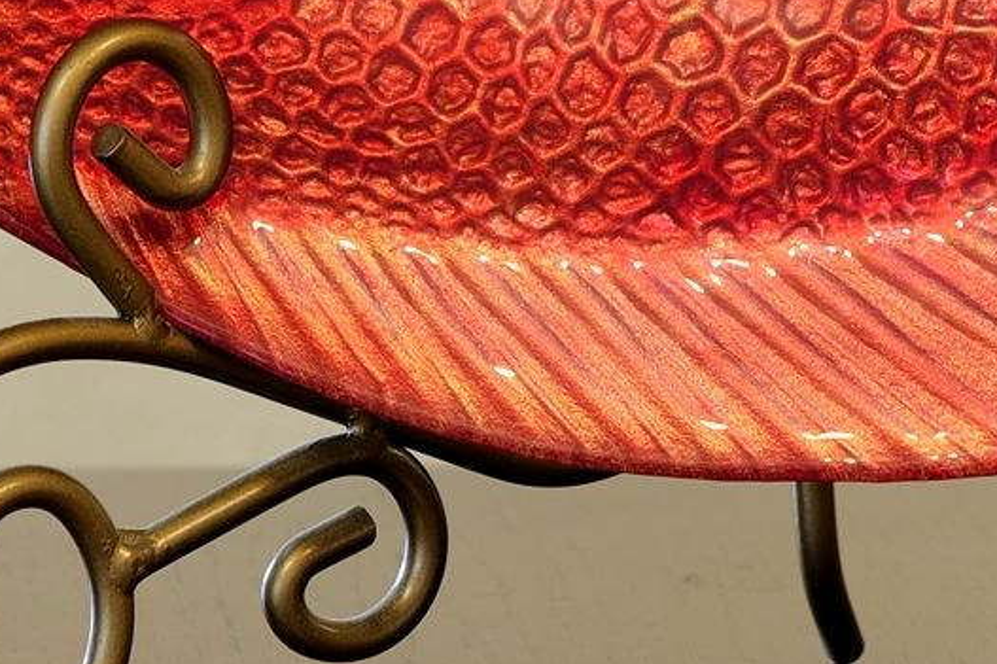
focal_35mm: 332
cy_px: -430
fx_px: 9191
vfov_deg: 4.1
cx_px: 762
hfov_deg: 6.2
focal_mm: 70
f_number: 5.6
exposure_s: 1/4
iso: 400
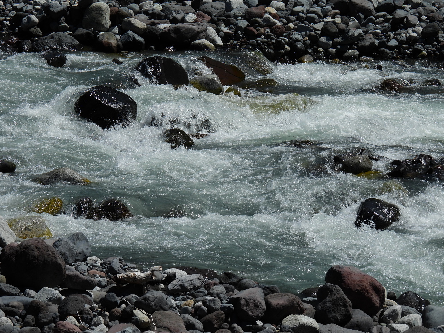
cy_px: 166
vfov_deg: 4.6
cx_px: 222
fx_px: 4104
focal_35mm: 320
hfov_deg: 6.2
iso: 100
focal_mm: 57.1
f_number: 5
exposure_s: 1/2000
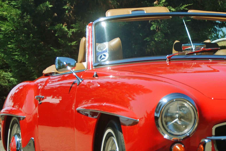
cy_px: 103
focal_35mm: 204
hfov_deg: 10.0
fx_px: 1282
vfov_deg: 6.7
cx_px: 223
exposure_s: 1/160
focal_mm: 55
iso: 100
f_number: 6.3
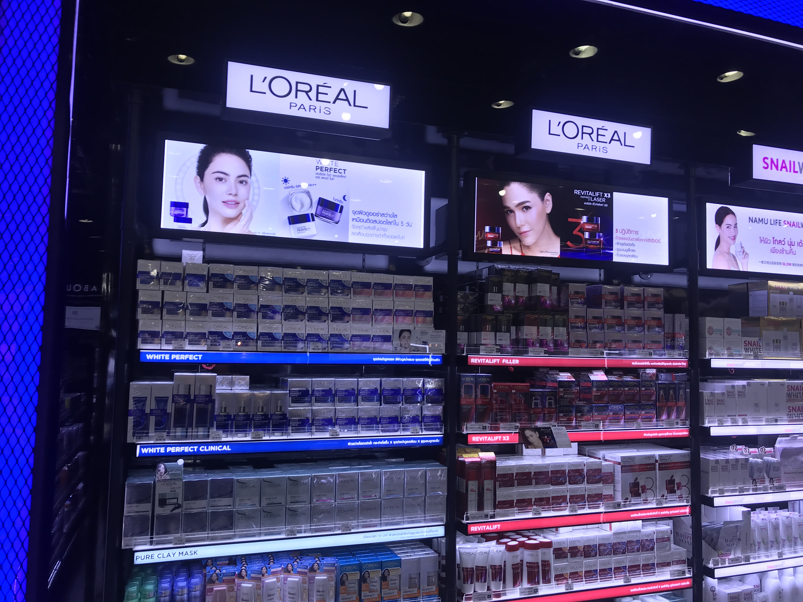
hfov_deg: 63.4
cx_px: 402
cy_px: 301
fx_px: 650
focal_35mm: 28
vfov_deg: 49.7
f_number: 1.8
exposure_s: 1/100
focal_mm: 3.99
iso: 25
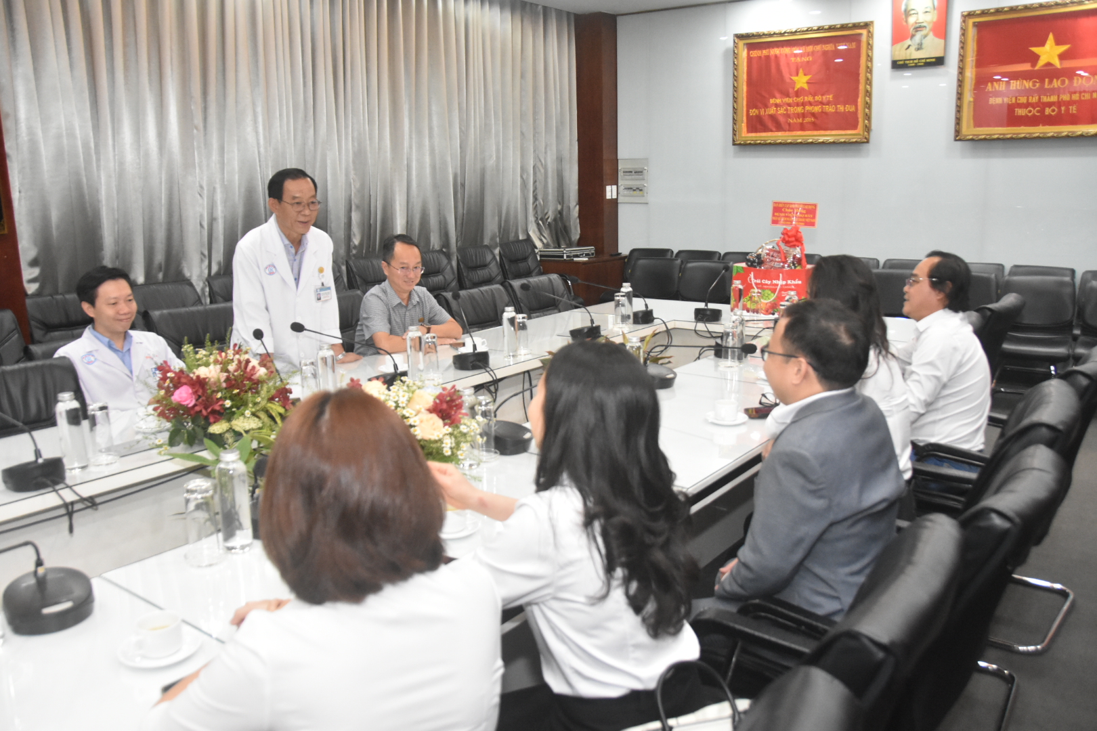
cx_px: 548
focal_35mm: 27
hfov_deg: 67.4
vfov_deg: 47.9
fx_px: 823
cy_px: 366
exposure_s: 1/250
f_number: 3.5
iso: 3200
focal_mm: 18
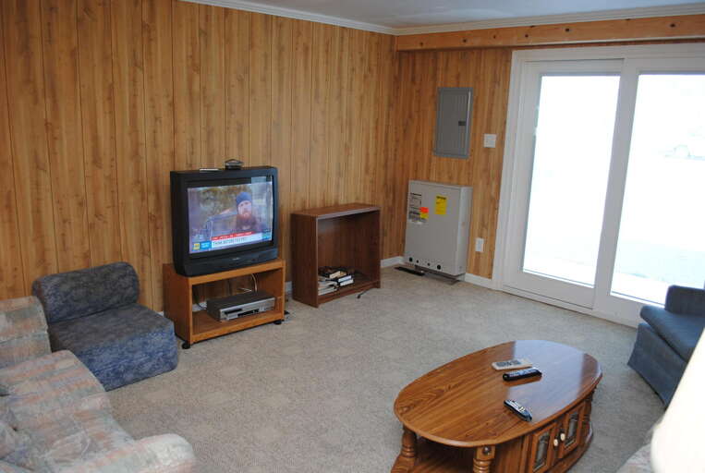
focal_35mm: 27
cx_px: 352
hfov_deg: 67.3
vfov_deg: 48.1
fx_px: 530
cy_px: 236
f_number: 3.5
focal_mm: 18
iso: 200
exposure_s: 1/40
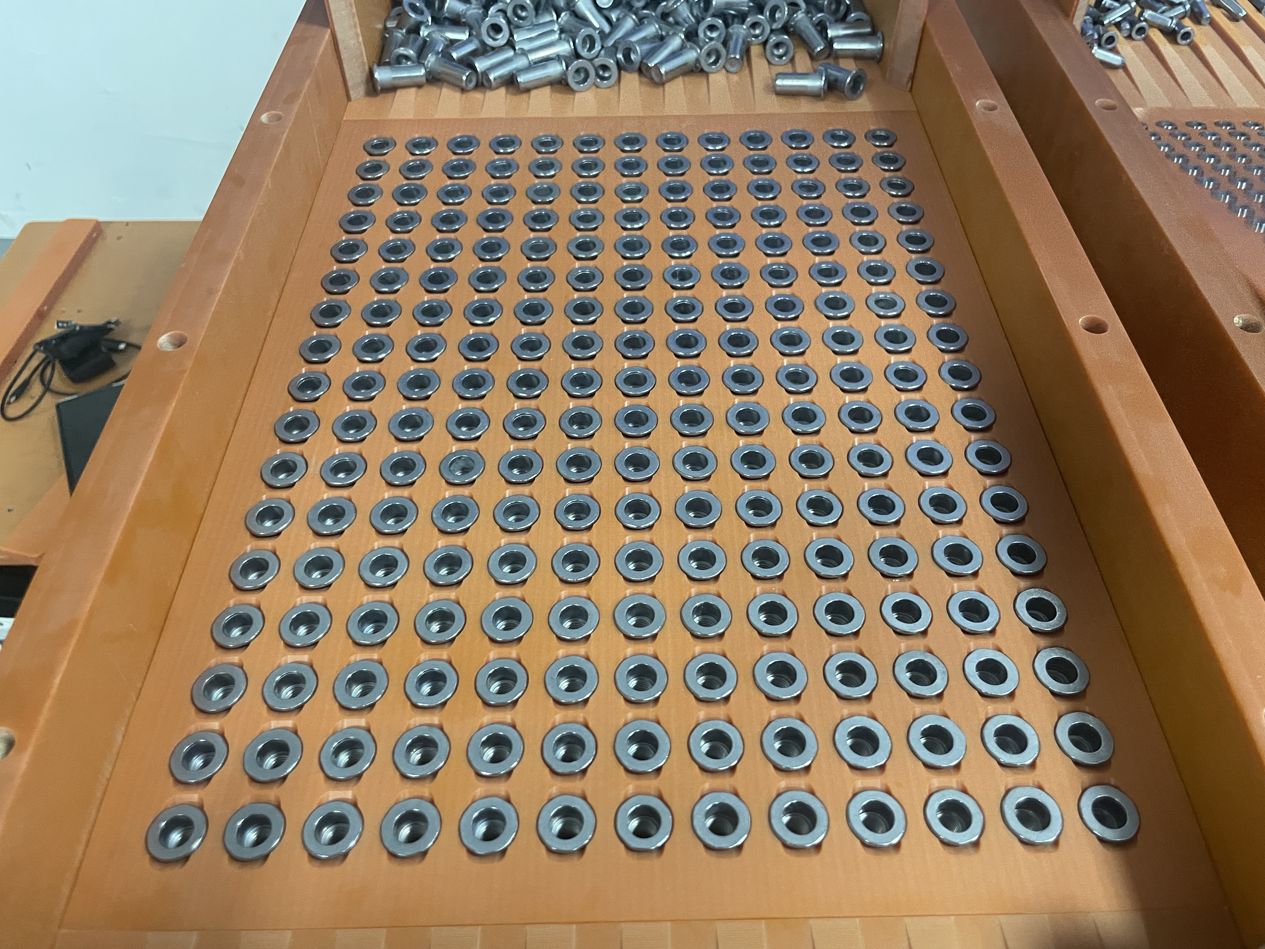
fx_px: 950
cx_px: 632
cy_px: 474
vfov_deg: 53.1
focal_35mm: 26
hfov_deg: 67.3
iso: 400
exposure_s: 1/33
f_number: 1.6
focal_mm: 4.2
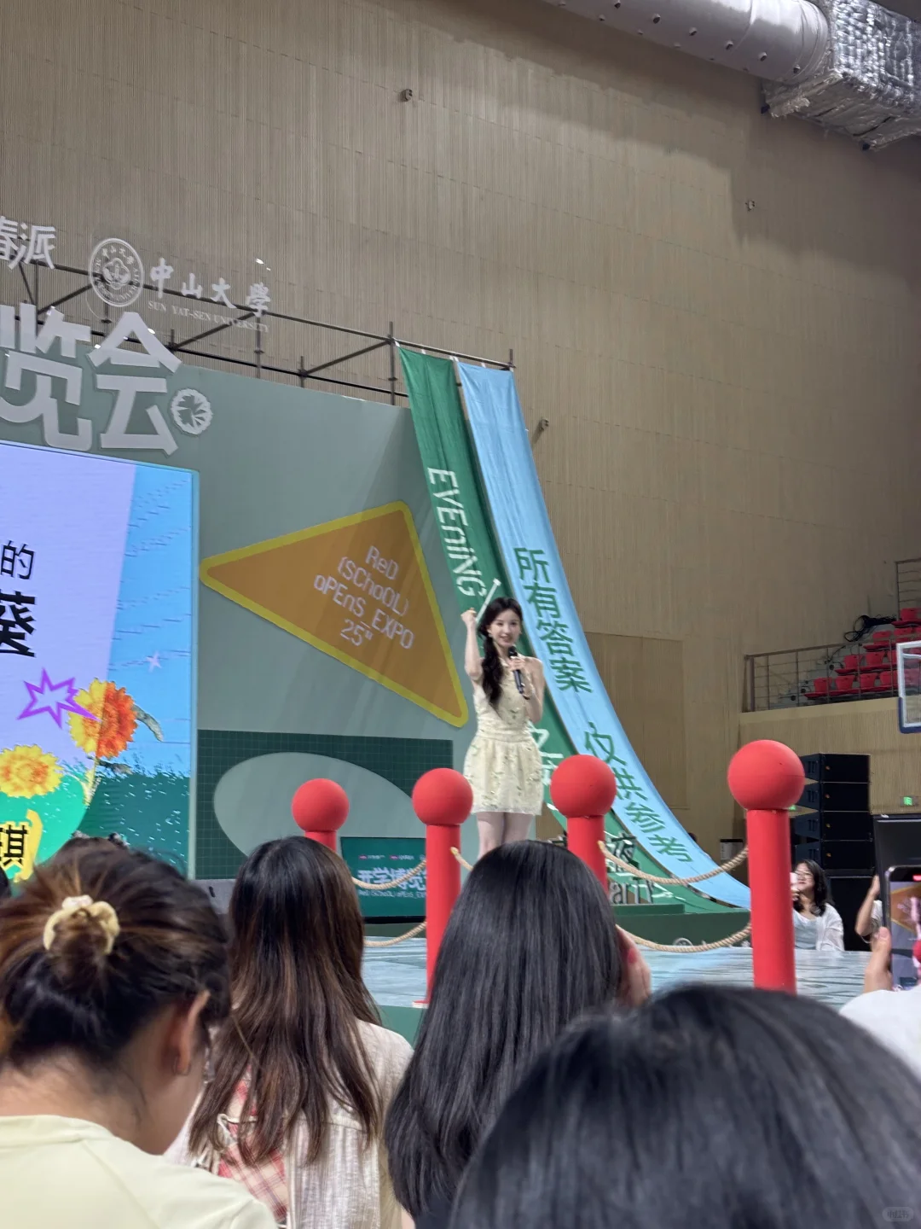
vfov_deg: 36.8
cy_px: 614
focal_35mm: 52
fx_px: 1845
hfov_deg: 28.0
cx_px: 460
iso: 50
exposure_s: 1/60
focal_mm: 5.96
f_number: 1.6
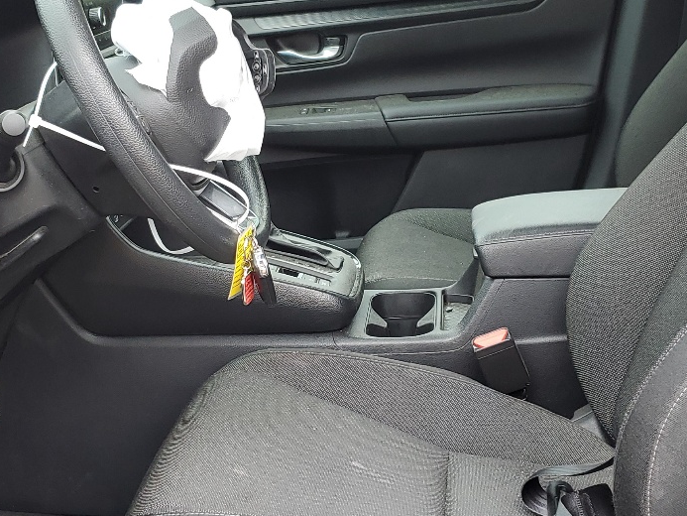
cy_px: 262
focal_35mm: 60
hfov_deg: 32.2
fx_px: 1191
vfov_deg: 24.4
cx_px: 335
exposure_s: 1/278
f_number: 1.5
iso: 50
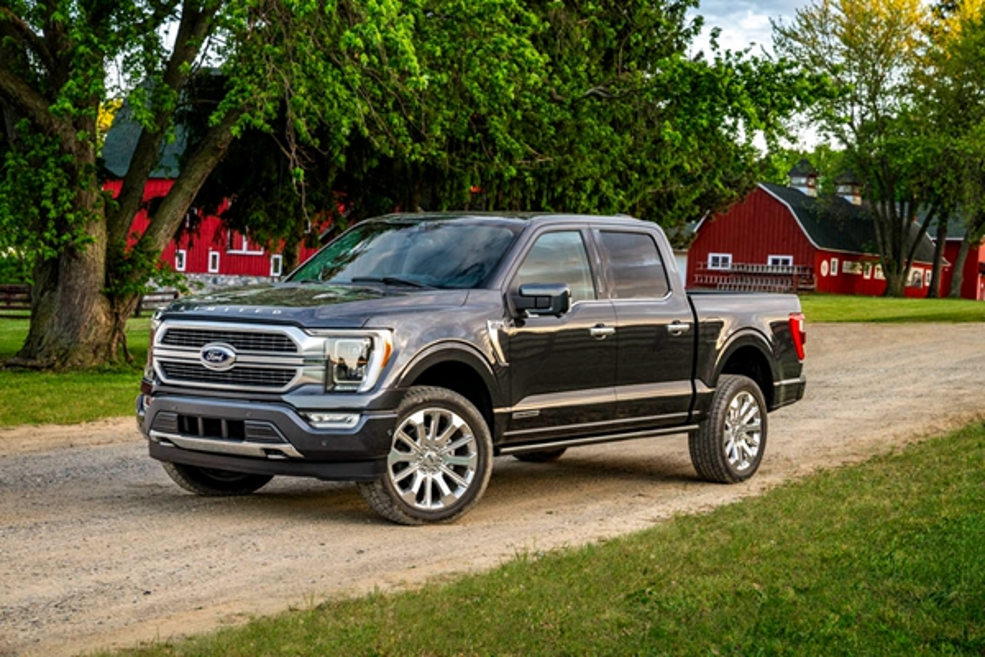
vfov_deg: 20.3
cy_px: 328
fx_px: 1833
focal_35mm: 67
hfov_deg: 30.1
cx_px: 492
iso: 400
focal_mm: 67
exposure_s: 1/60
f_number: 6.3
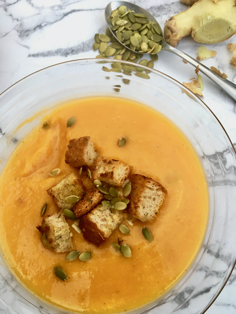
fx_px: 264
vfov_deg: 61.7
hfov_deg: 48.2
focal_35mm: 29
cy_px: 157
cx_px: 118
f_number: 2.2
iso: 40
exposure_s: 1/30
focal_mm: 4.15
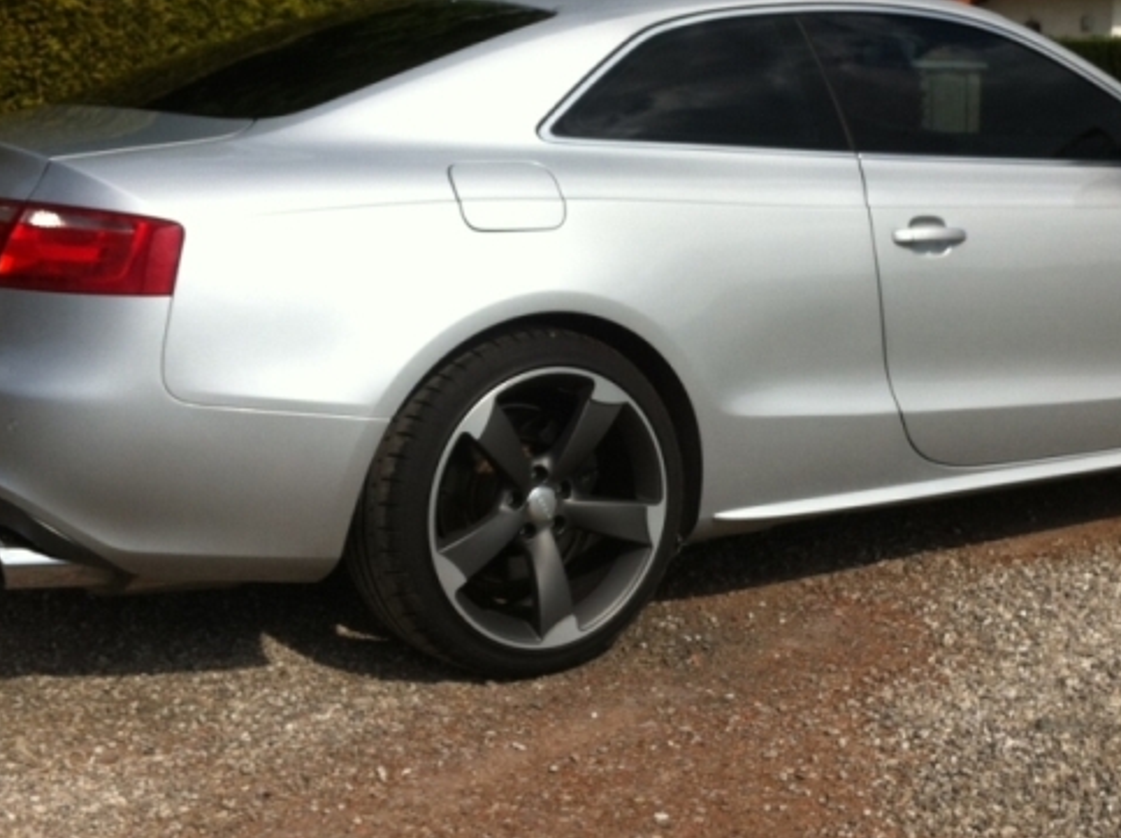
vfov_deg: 25.1
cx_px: 671
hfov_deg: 33.2
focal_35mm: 58
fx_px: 1876
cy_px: 311
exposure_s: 1/1774
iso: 80
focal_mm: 3.85
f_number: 2.8
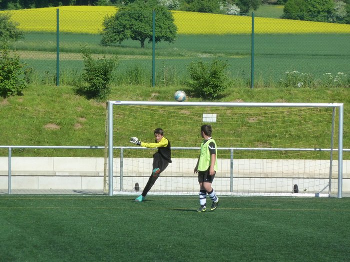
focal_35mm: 300
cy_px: 131
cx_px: 175
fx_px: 3033
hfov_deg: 6.6
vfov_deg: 5.0
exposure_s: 1/800
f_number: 5.6
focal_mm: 49.2
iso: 250
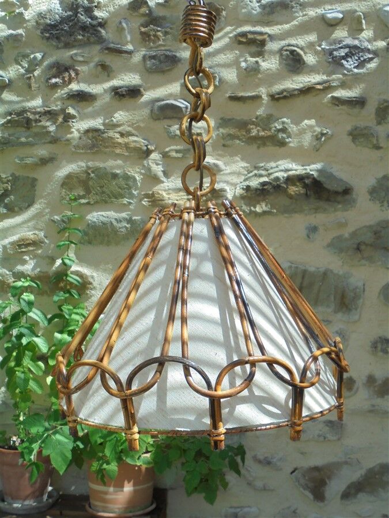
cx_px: 194
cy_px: 259
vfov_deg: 49.0
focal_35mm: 38
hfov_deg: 37.7
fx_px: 569
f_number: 4.2
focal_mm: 6.9
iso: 100
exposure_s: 1/200
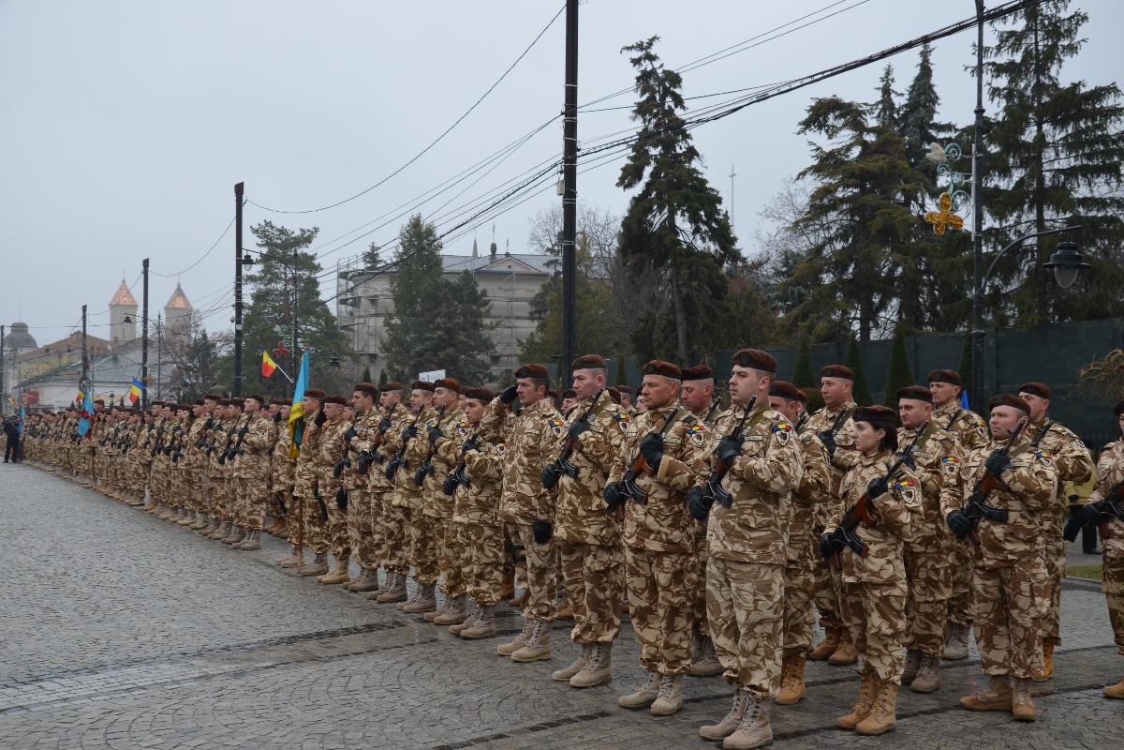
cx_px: 562
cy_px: 375
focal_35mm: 42
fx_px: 1311
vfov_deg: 31.9
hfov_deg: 46.4
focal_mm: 28
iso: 200
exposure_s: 1/160
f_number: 6.3
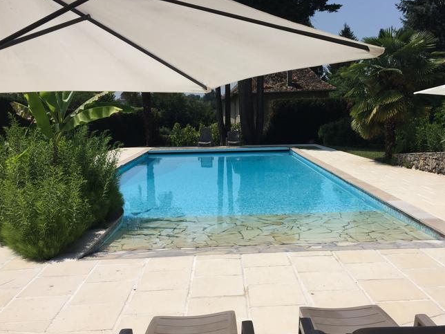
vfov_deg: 39.6
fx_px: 463
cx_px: 259
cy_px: 176
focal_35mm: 36
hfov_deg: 51.1
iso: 32
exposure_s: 1/4405
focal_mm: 4.15
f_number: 2.2
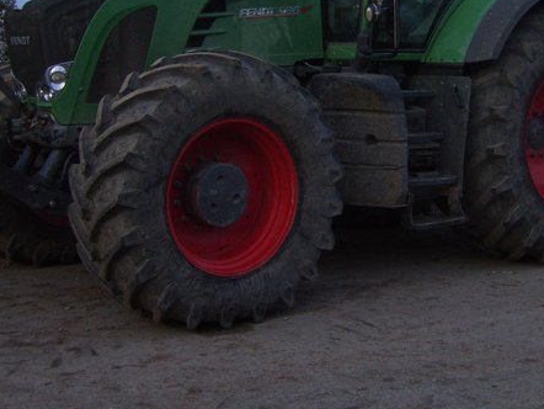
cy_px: 123
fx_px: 1038
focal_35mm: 66
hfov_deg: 29.3
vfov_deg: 22.1
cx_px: 334
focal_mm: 7.8
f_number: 2.8
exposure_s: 1/30
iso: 72
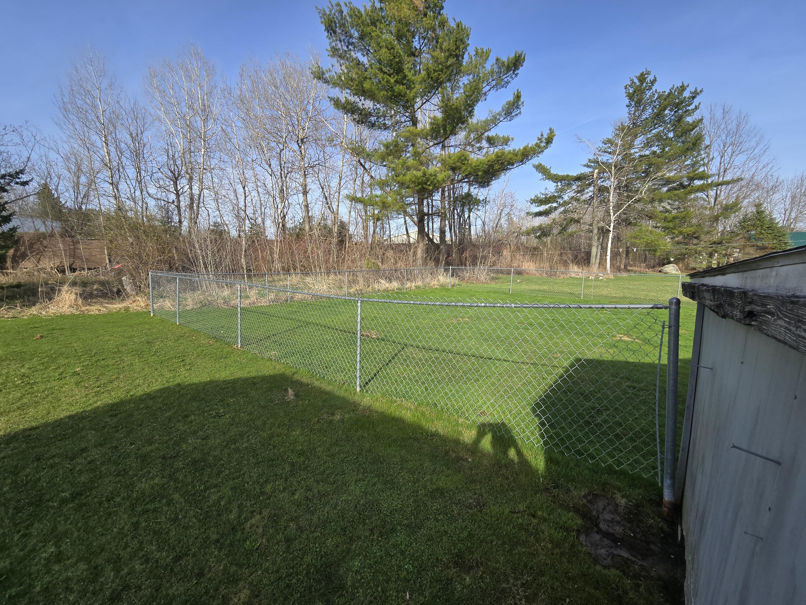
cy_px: 302
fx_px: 303
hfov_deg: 106.2
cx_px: 403
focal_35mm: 13
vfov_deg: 89.9
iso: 50
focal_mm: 2.2
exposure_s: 1/1173
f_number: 2.2
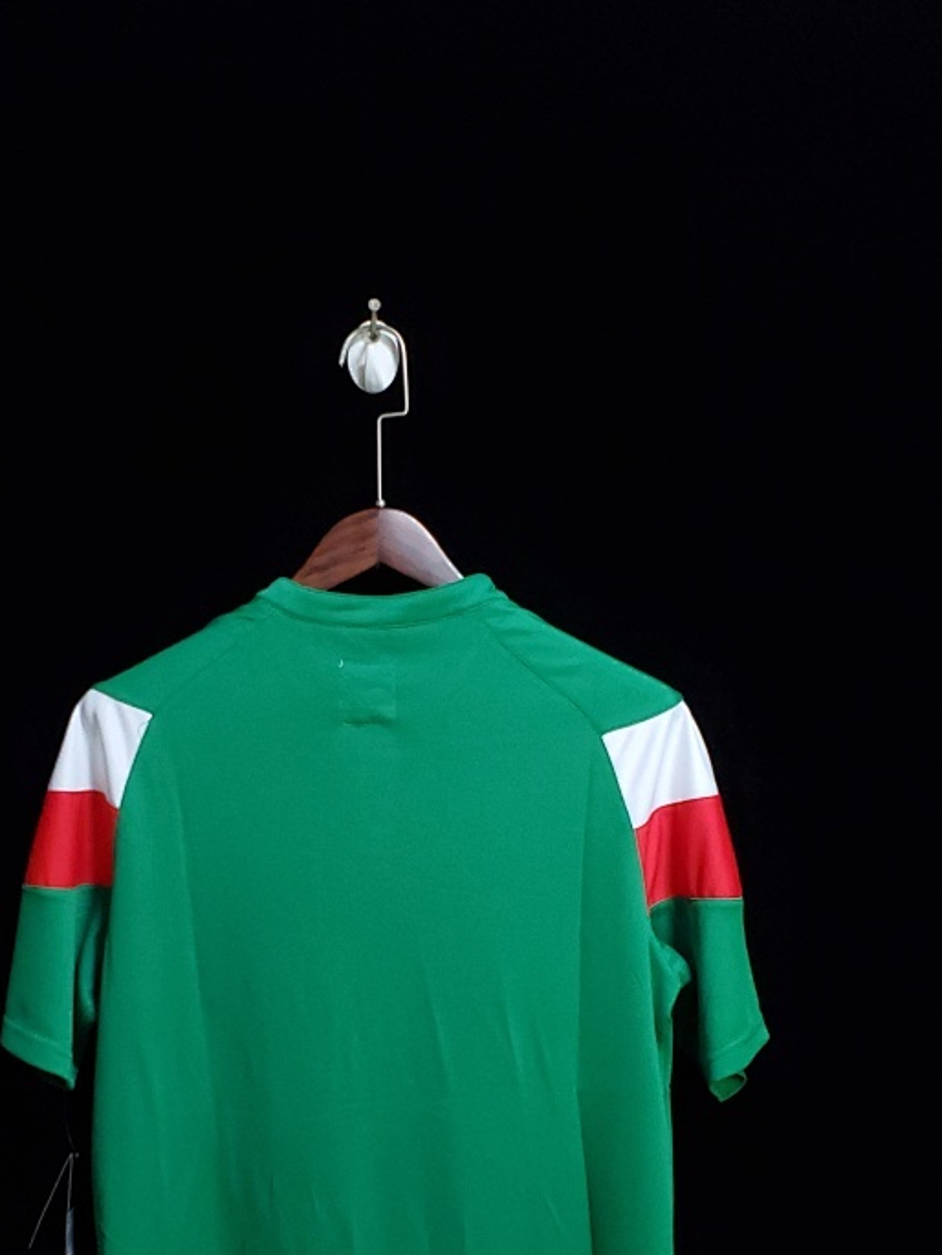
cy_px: 907
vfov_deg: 44.6
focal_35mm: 41
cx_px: 385
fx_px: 1487
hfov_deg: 35.0
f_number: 2.4
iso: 400
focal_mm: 4.3
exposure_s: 1/10
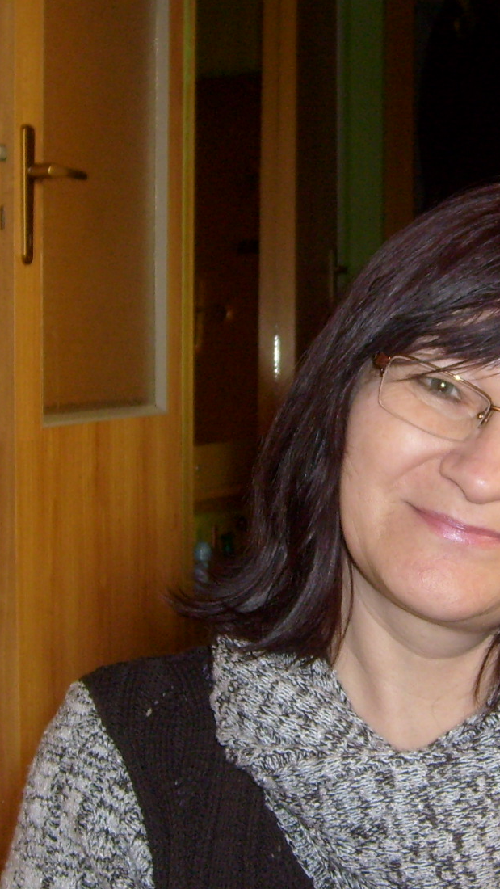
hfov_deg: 16.8
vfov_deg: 29.7
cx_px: 443
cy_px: 379
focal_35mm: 71
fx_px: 1673
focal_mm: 5.8
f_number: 2.8
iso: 100
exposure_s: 1/45
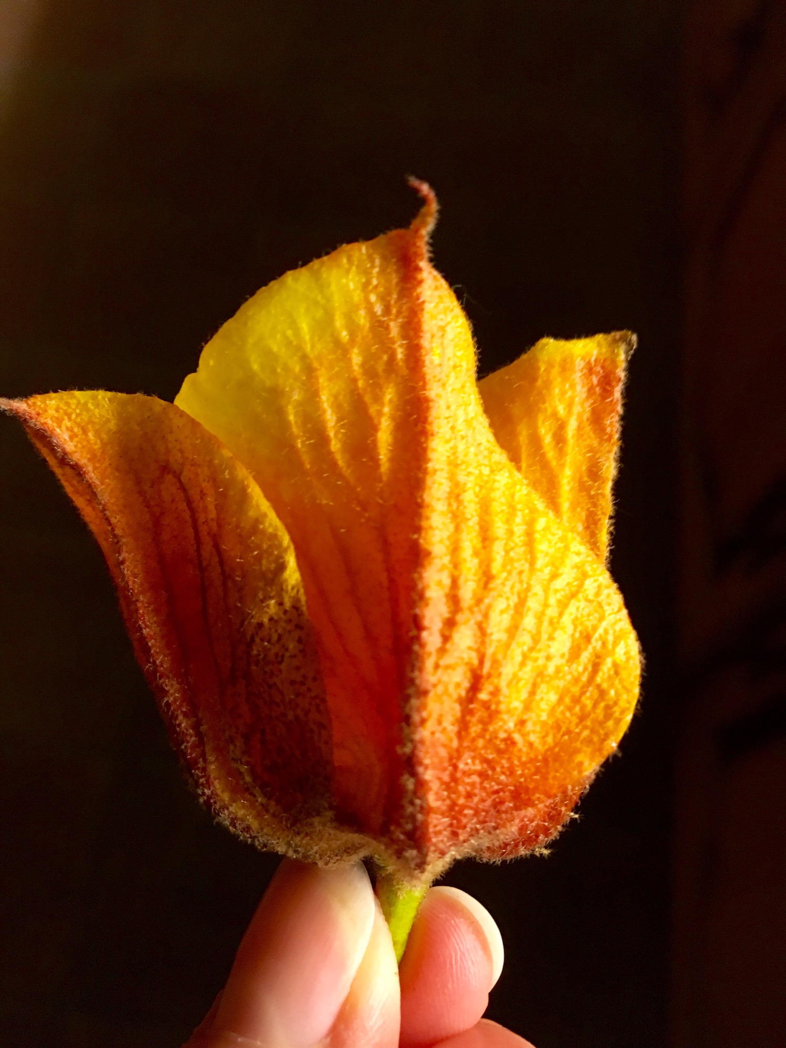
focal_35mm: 29
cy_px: 524
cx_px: 393
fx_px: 878
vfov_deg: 61.7
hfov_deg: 48.2
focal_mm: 4.15
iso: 200
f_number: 2.2
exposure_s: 1/33
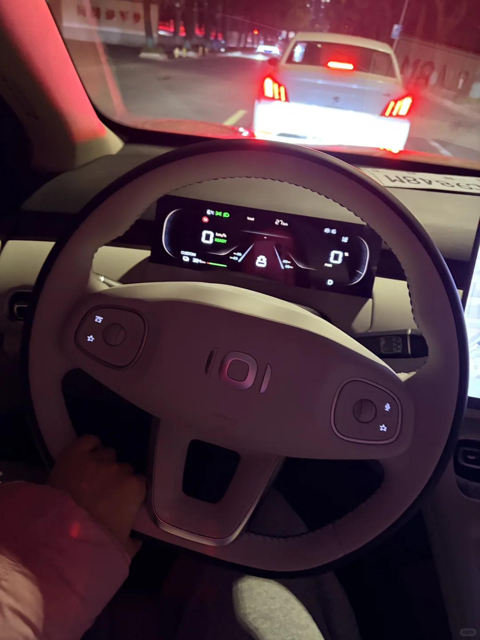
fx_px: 481
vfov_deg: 67.3
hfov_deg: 53.1
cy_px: 320
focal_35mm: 26
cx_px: 240
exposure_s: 1/25
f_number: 1.6
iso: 1000
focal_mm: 5.96
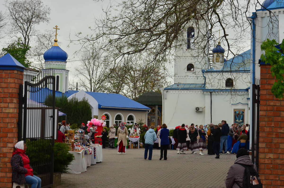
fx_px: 614
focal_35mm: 78
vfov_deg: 17.4
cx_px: 142
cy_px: 94
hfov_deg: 26.0
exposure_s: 1/640
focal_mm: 52
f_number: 10
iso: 400
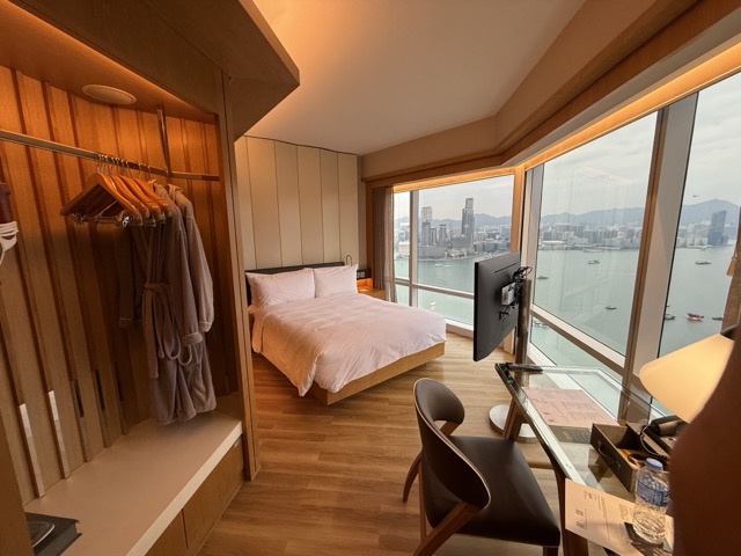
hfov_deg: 102.1
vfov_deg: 85.7
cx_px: 370
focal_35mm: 14
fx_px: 300
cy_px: 278
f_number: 2.2
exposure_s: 1/50
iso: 160
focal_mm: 2.22
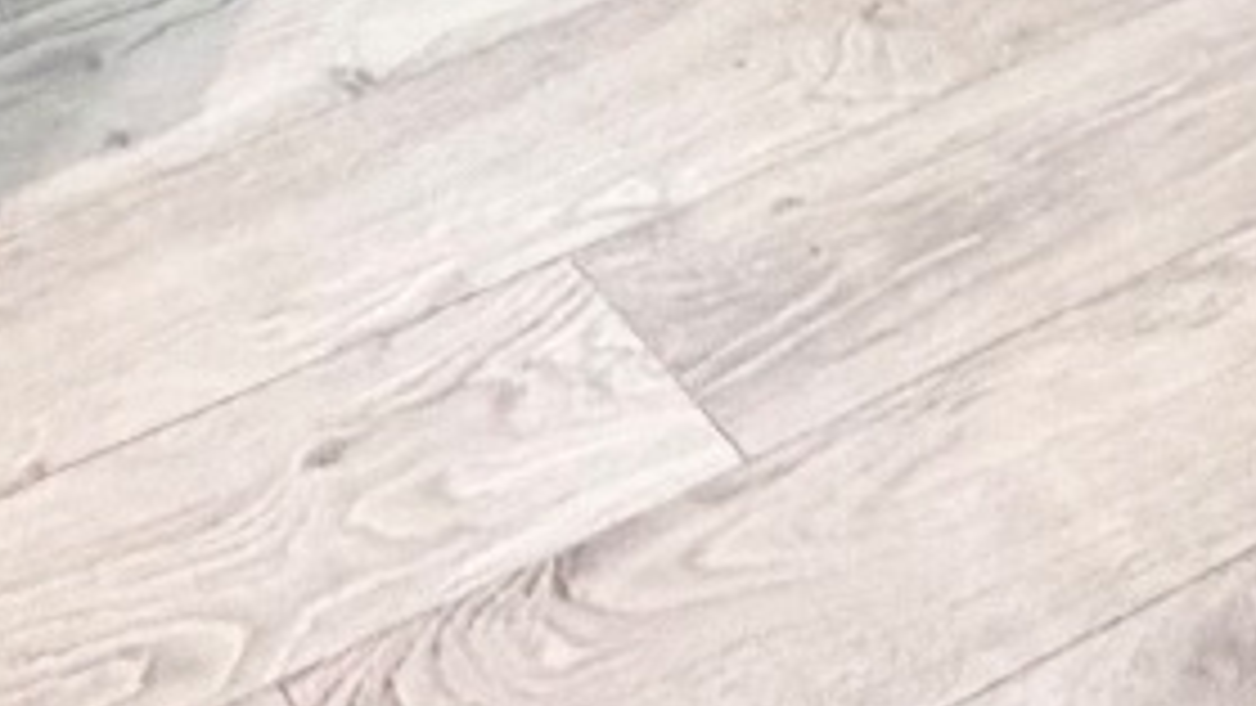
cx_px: 486
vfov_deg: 7.9
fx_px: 3730
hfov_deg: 19.1
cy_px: -1934
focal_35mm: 112
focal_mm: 2.22
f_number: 2.2
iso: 250
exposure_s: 1/121
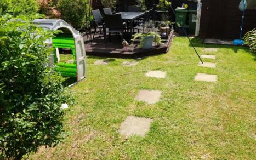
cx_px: 161
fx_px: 209
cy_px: 47
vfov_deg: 41.0
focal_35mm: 30
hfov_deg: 62.0
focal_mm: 14
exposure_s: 1/125
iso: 100
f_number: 9
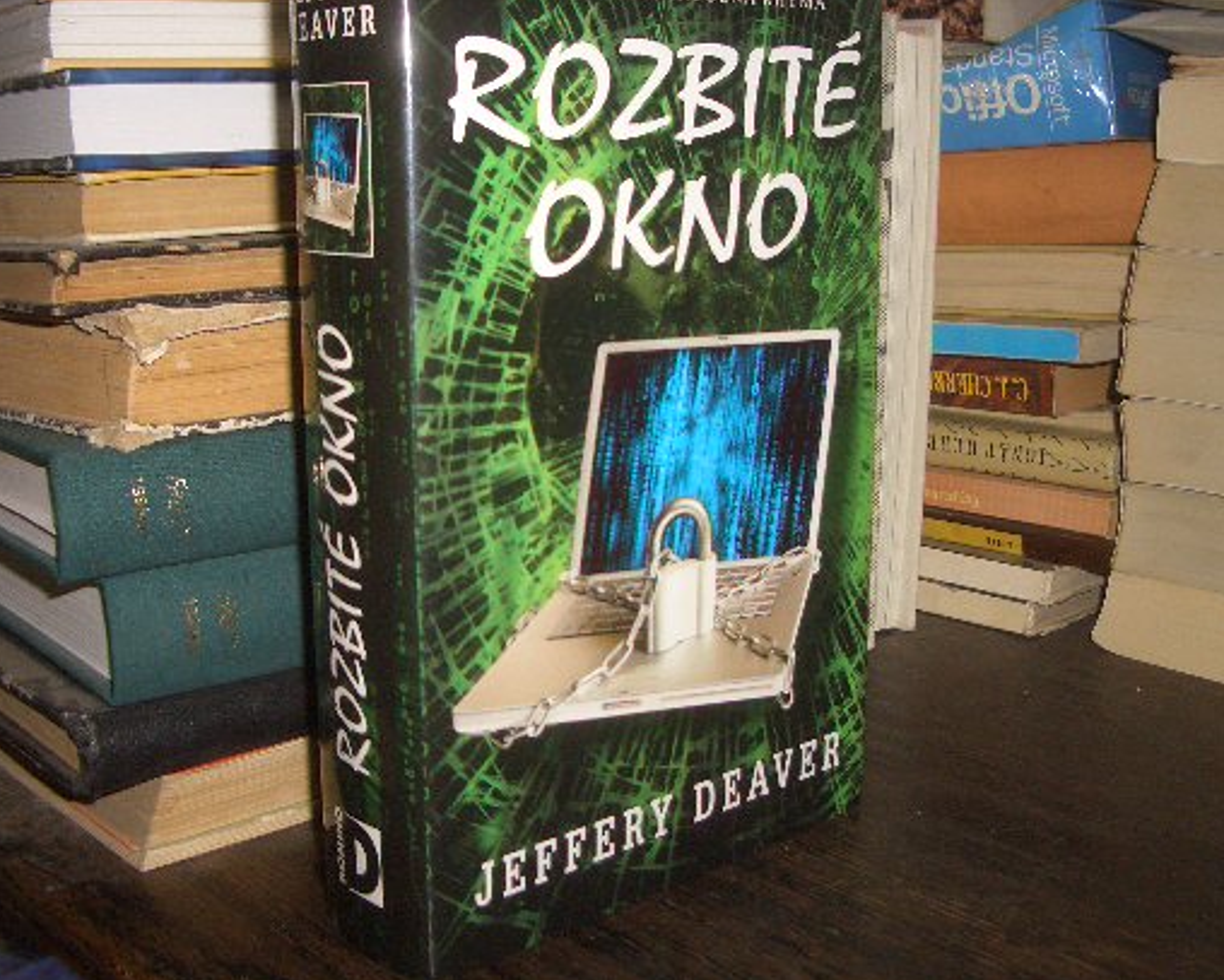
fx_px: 1559
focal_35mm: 43
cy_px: 436
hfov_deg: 42.9
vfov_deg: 34.9
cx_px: 617
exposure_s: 1/60
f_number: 2.6
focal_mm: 5.8
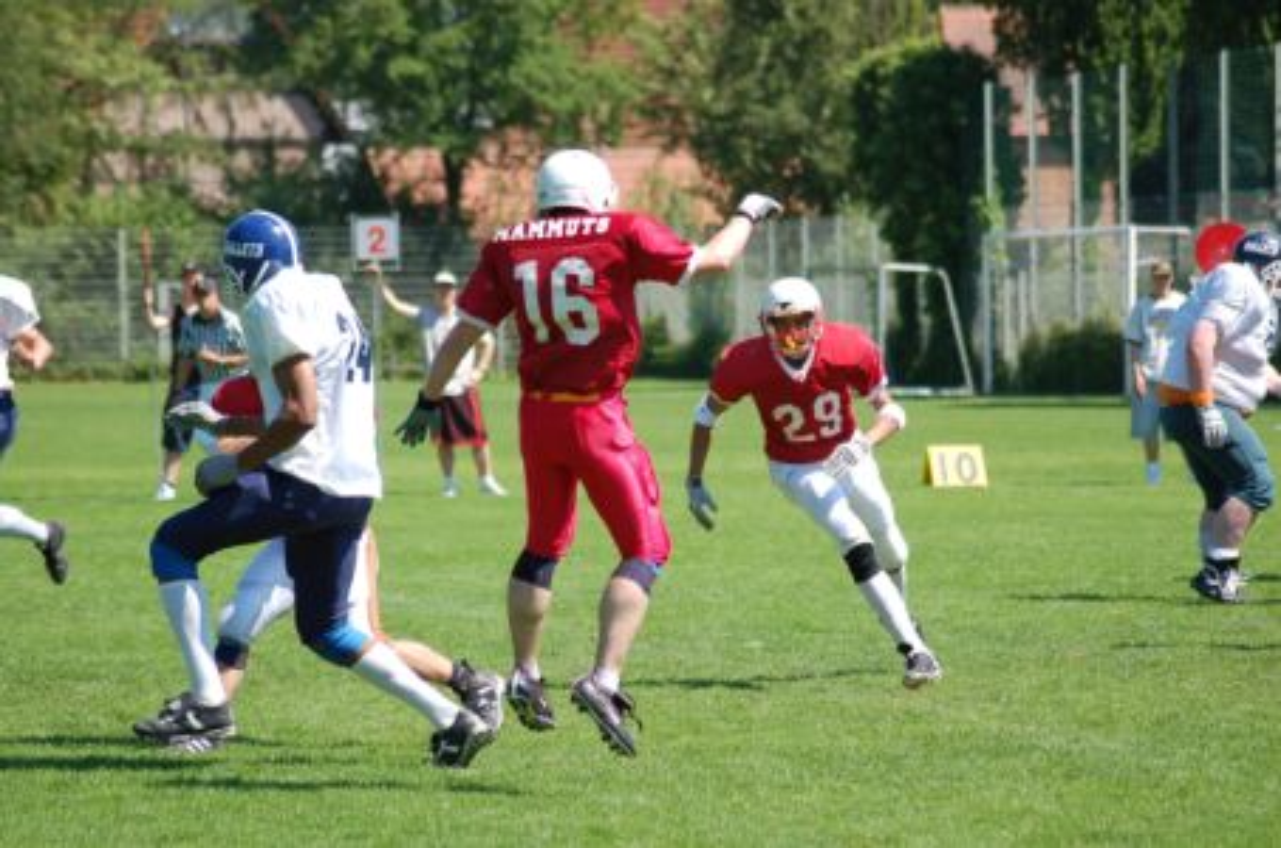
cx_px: 640
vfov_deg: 7.6
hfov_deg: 11.4
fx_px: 6391
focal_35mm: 180
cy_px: 424
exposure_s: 1/1000
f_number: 4.2
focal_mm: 120
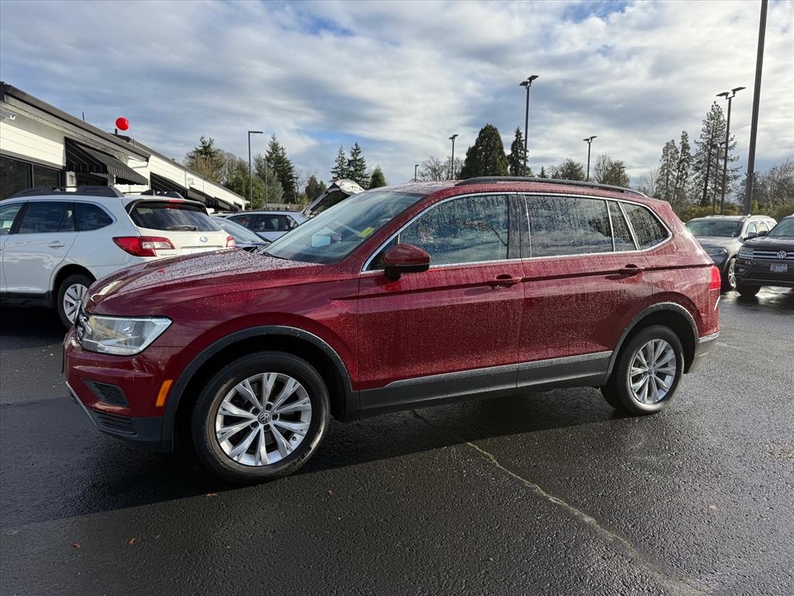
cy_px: 298
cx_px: 397
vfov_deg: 56.8
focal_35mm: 24
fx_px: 550
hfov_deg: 71.6
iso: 80
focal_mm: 6.76
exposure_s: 1/3425
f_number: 1.78
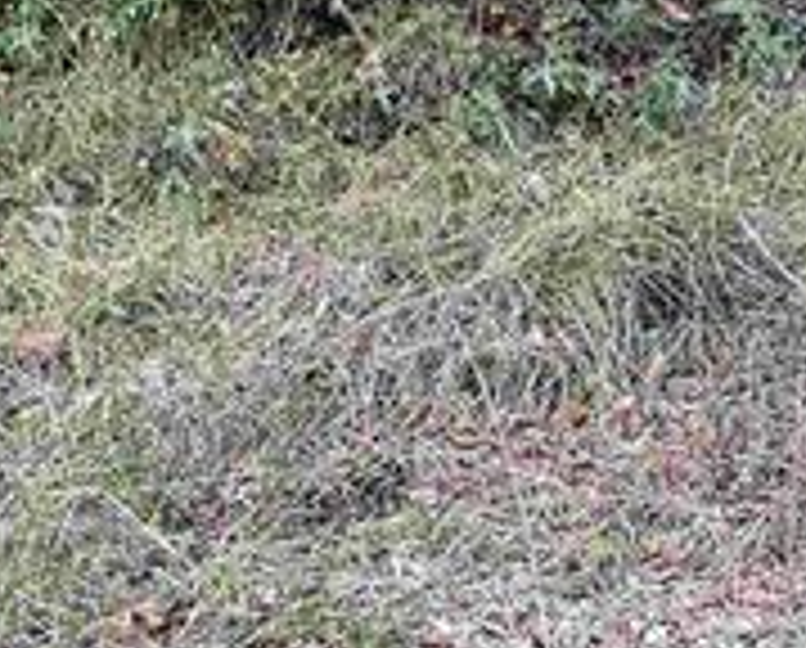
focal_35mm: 84
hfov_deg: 22.2
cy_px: -164
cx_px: 709
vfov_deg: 17.4
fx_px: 2008
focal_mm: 3
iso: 50
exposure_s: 1/122
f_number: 1.8
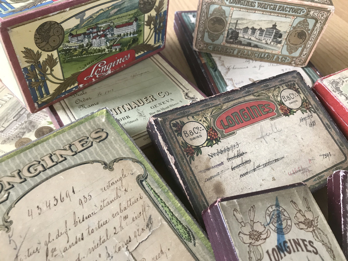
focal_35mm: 28
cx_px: 174
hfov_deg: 63.4
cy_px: 130
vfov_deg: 49.7
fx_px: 281
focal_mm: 3.99
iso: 32
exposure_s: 1/20
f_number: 1.8
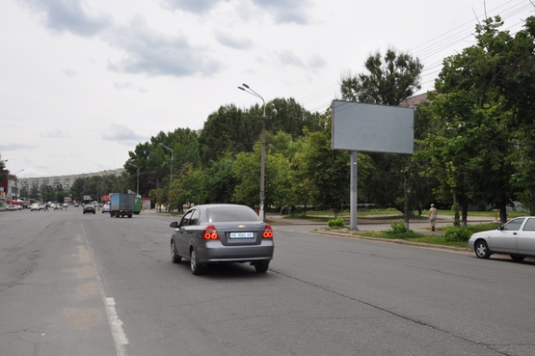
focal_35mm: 36
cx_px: 268
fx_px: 535
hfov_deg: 53.2
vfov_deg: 36.8
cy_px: 178
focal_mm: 24
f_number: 13
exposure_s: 1/200
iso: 200
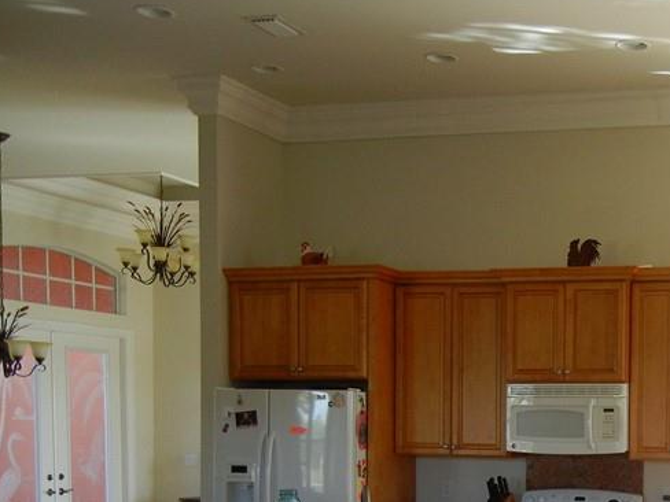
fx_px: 1219
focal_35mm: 63
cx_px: 669
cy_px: 507
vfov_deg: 22.4
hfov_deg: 28.8
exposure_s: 1/60
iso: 221
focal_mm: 5.4
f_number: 3.5
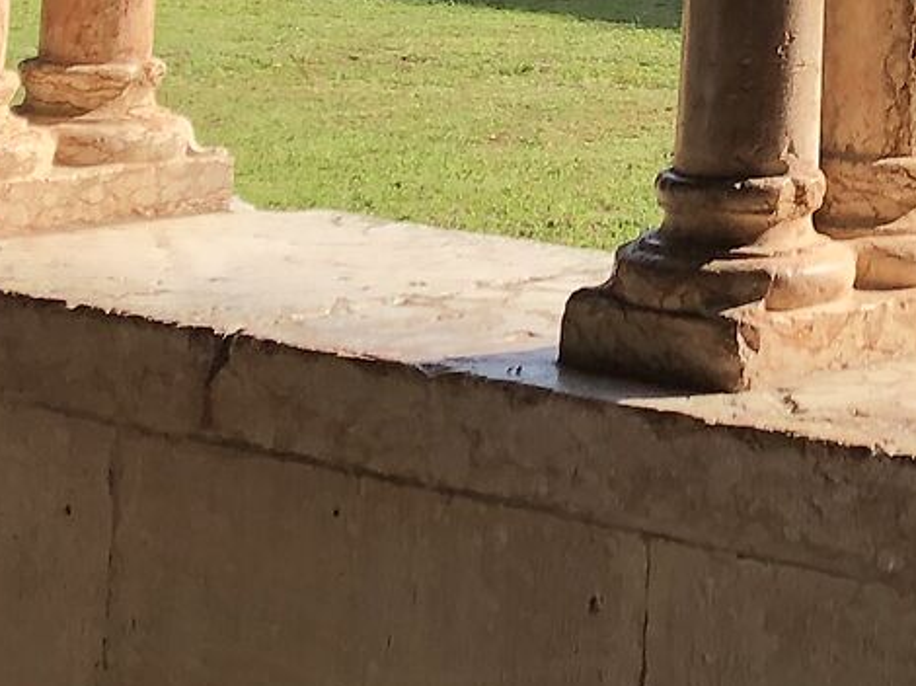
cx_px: 1314
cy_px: -589
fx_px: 3782
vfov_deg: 9.8
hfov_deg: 13.2
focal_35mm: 143
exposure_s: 1/684
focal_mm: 3.99
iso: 20
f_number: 1.8
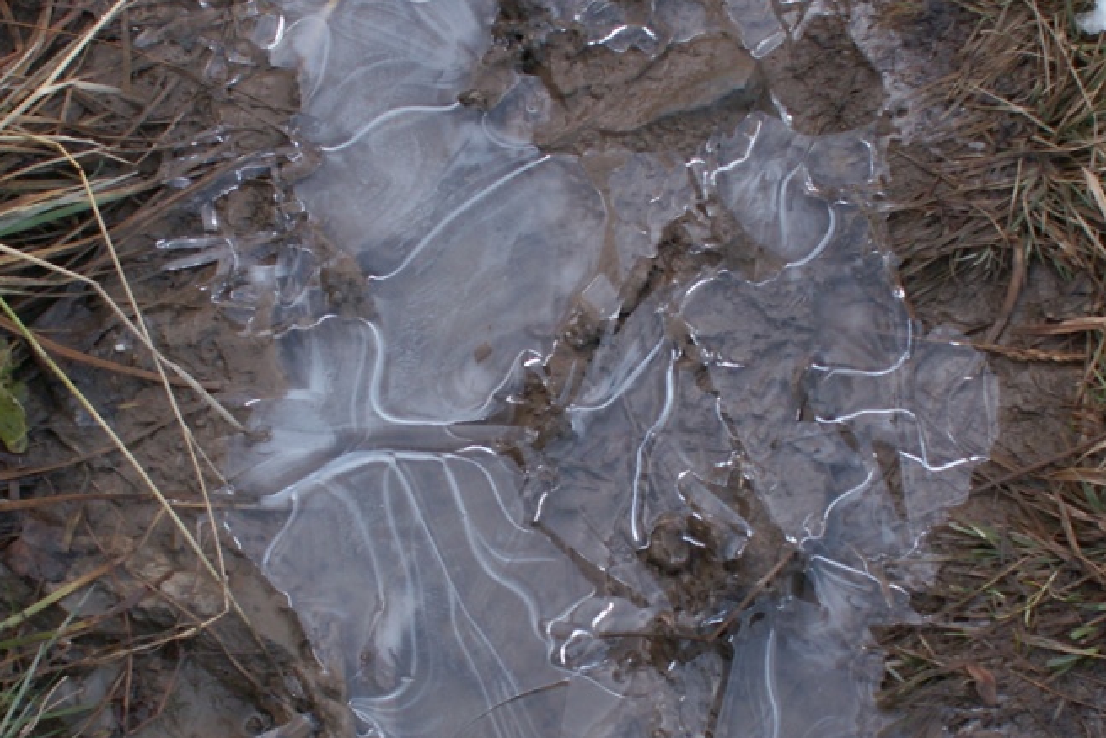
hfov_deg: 23.6
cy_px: 480
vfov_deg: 15.9
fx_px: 2643
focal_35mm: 86
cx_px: 572
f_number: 4.5
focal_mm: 8.78
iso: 50
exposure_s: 1/30
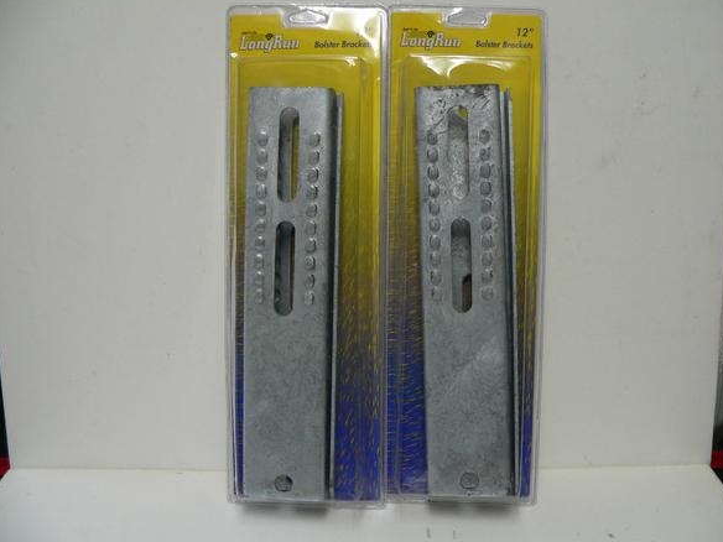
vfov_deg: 38.7
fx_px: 773
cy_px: 266
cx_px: 369
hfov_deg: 50.1
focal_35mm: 37
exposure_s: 1/50
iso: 200
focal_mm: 6
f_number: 2.8
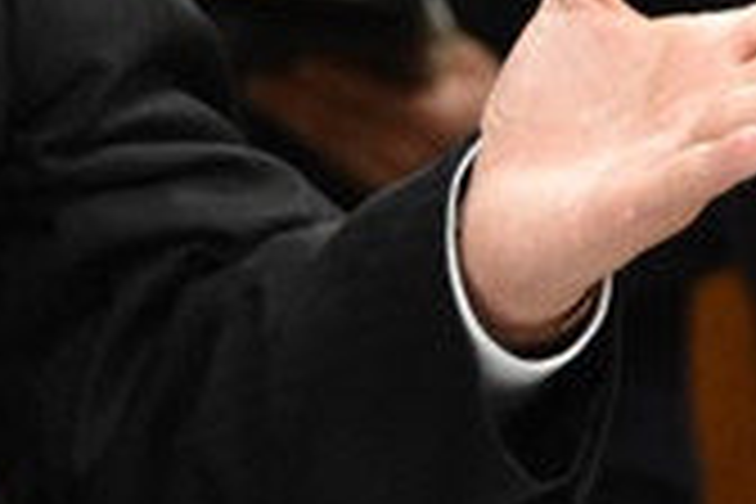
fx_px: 24925
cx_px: -396
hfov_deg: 1.7
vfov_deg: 1.2
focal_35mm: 1187
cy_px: -20
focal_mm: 130
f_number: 6.3
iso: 2500
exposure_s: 1/160
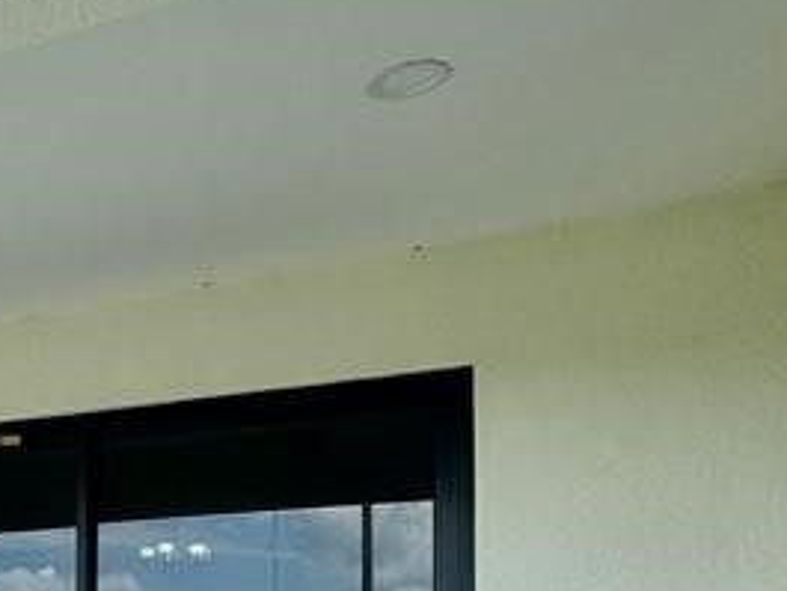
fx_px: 1228
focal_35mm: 54
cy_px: 644
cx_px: -377
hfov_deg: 26.4
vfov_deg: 25.2
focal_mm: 2.22
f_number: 2.2
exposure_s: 1/993
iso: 50
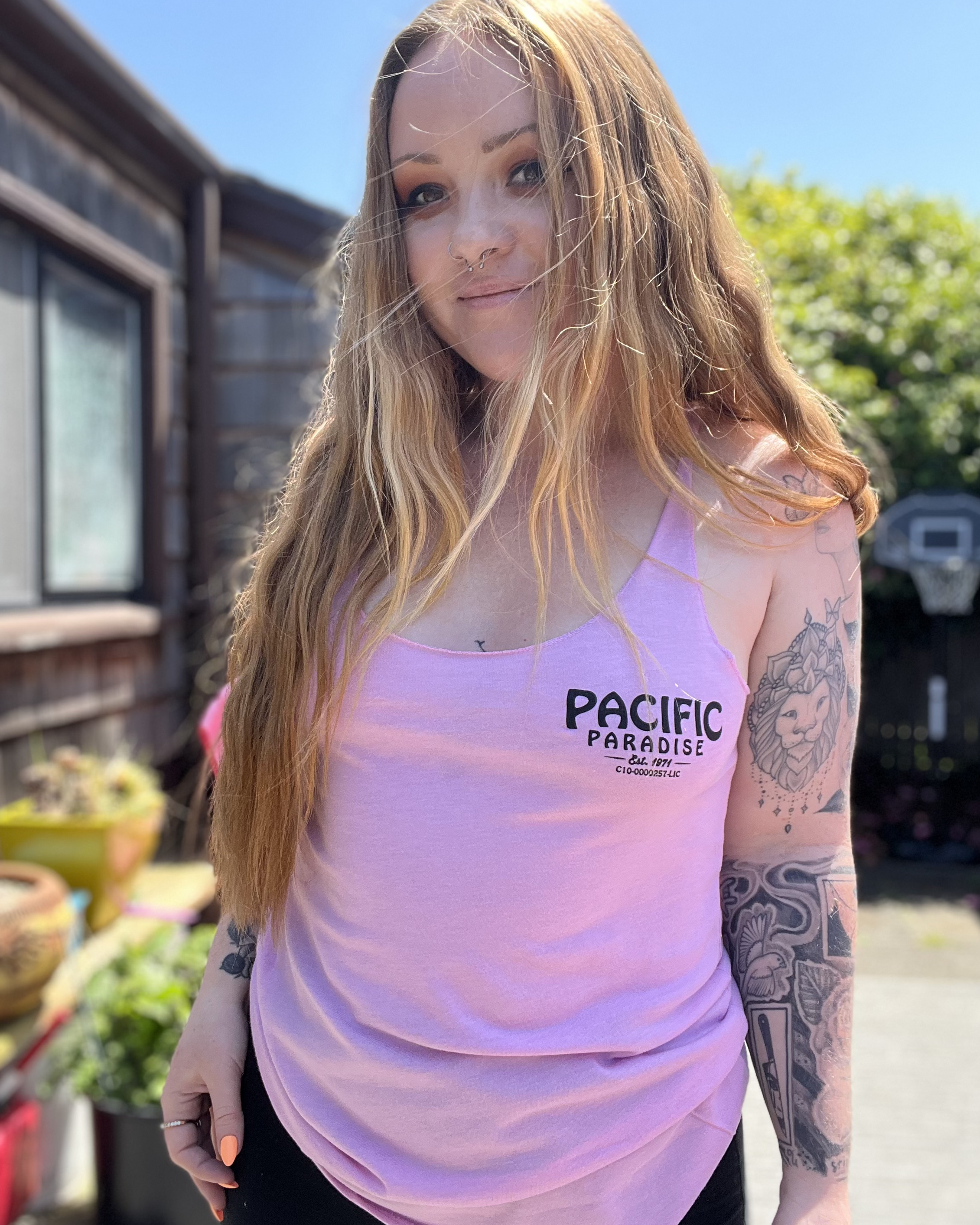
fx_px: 1160
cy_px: 581
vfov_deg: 55.6
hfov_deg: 45.8
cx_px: 486
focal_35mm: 32
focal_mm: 2.71
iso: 32
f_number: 2.2
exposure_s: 1/220
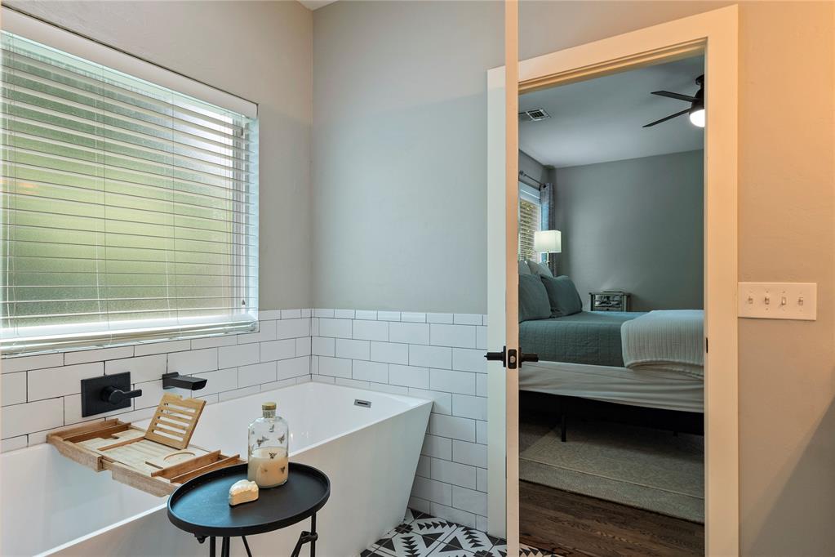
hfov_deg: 84.0
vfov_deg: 61.9
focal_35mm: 20
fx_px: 464
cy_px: 278
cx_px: 418
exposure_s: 1/5
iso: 200
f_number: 8
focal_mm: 10
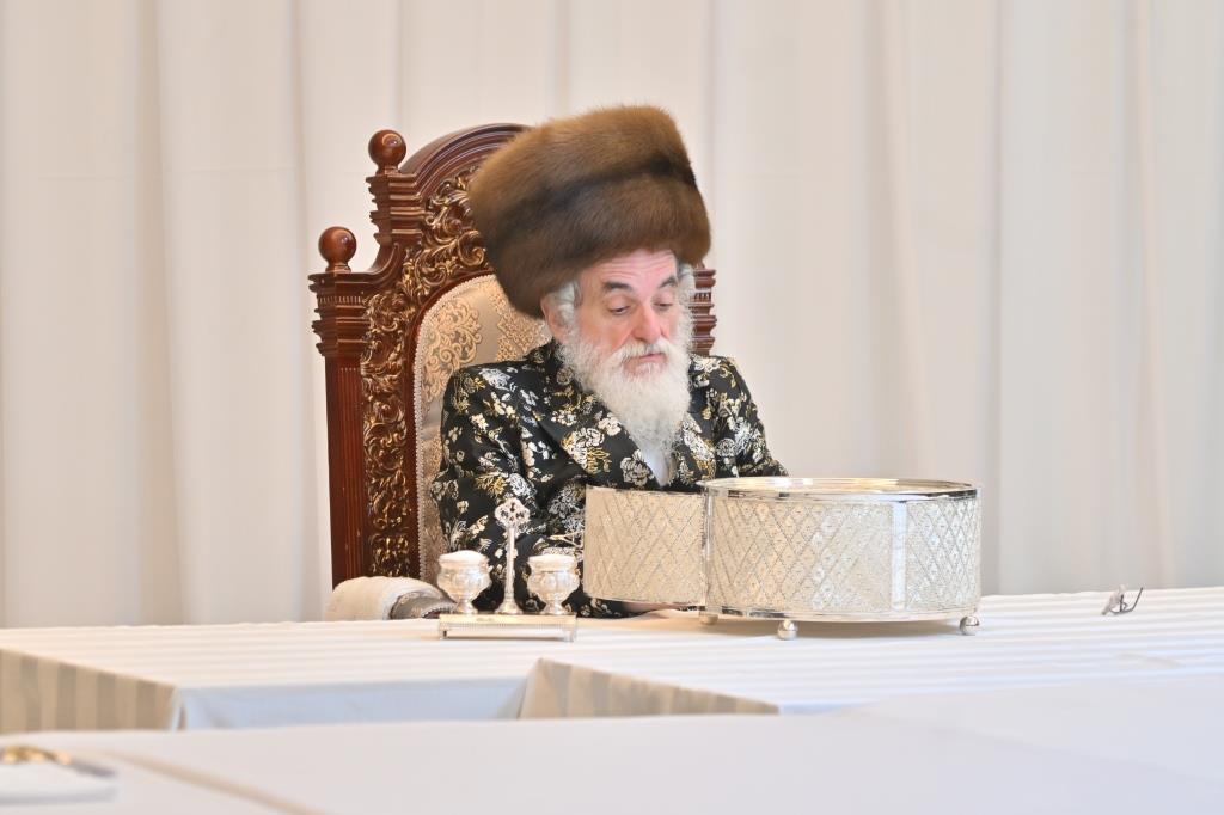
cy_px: 408
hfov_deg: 11.4
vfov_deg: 7.6
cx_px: 612
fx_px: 6118
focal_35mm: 180
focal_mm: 120
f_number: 4
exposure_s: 1/160
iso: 640
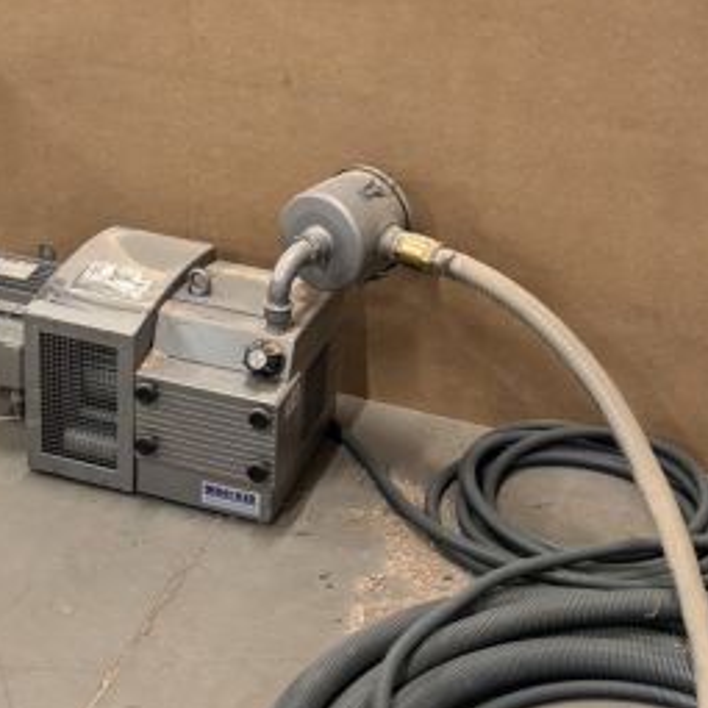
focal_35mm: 72
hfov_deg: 23.9
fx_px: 1666
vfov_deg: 23.9
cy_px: 236
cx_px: 242
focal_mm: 5.96
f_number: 1.6
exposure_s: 1/50
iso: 200
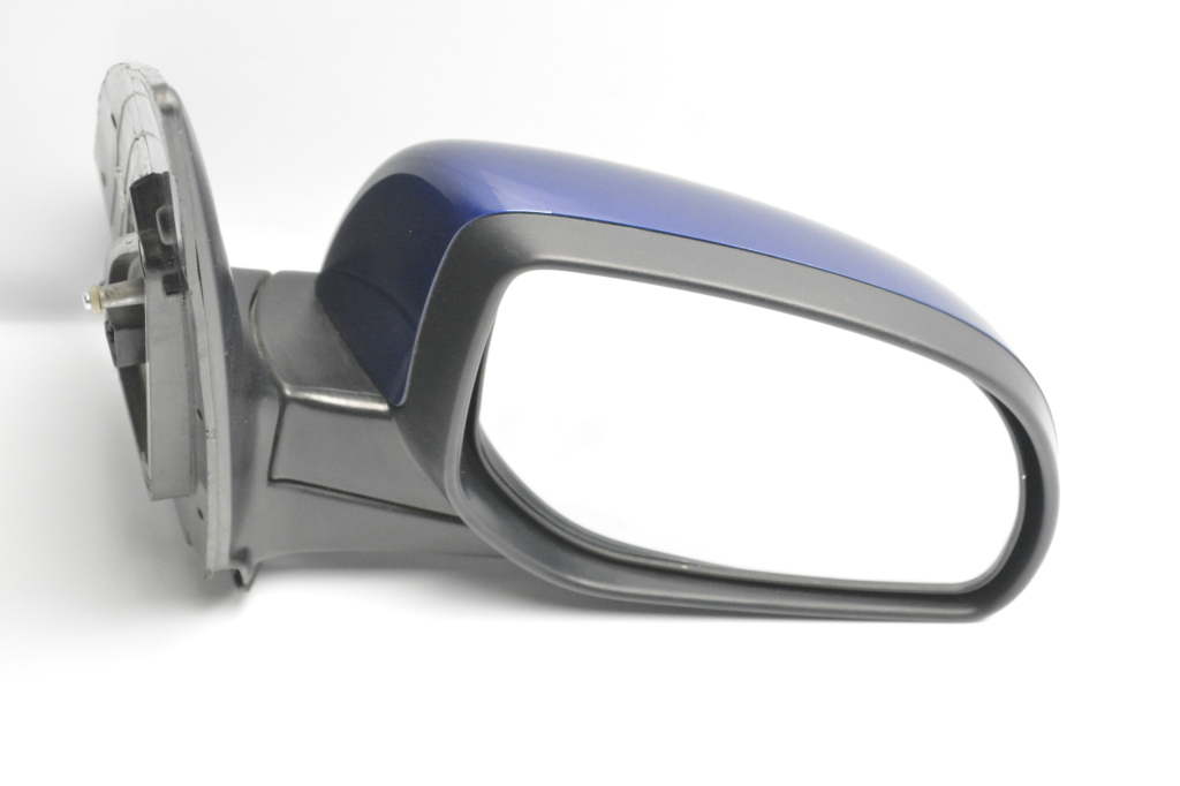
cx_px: 590
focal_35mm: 82
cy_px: 393
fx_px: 2703
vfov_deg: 16.5
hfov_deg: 24.6
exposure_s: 1/250
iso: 6400
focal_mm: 55
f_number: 8
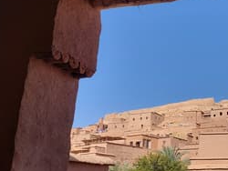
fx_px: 316
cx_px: 212
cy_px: 121
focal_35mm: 48
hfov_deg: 36.7
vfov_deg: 30.0
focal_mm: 5.23
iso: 40
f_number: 1.8
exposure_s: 1/1202
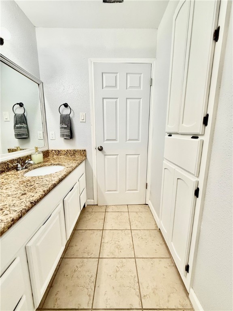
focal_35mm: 14
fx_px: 126
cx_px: 116
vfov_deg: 102.1
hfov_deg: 85.7
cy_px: 156
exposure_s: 1/120
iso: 200
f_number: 2.2
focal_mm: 2.22
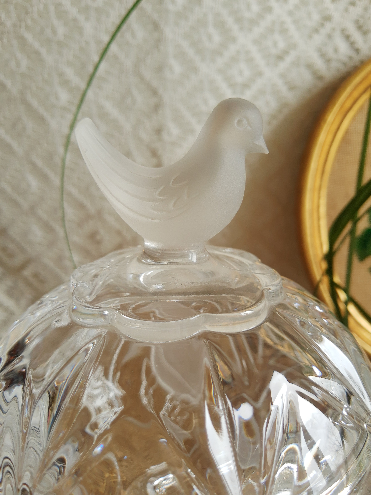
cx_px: 186
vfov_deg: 67.3
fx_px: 372
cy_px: 248
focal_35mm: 26
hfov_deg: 53.1
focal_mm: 3.95
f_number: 1.8
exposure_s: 1/50
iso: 53
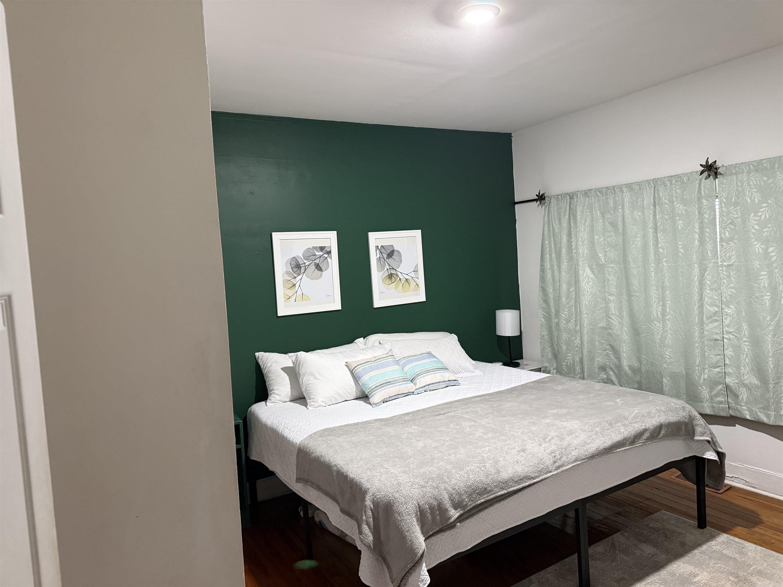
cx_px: 392
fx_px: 543
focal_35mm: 24
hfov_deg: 71.6
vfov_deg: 56.8
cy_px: 294
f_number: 1.78
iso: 500
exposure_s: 1/60
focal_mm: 6.76
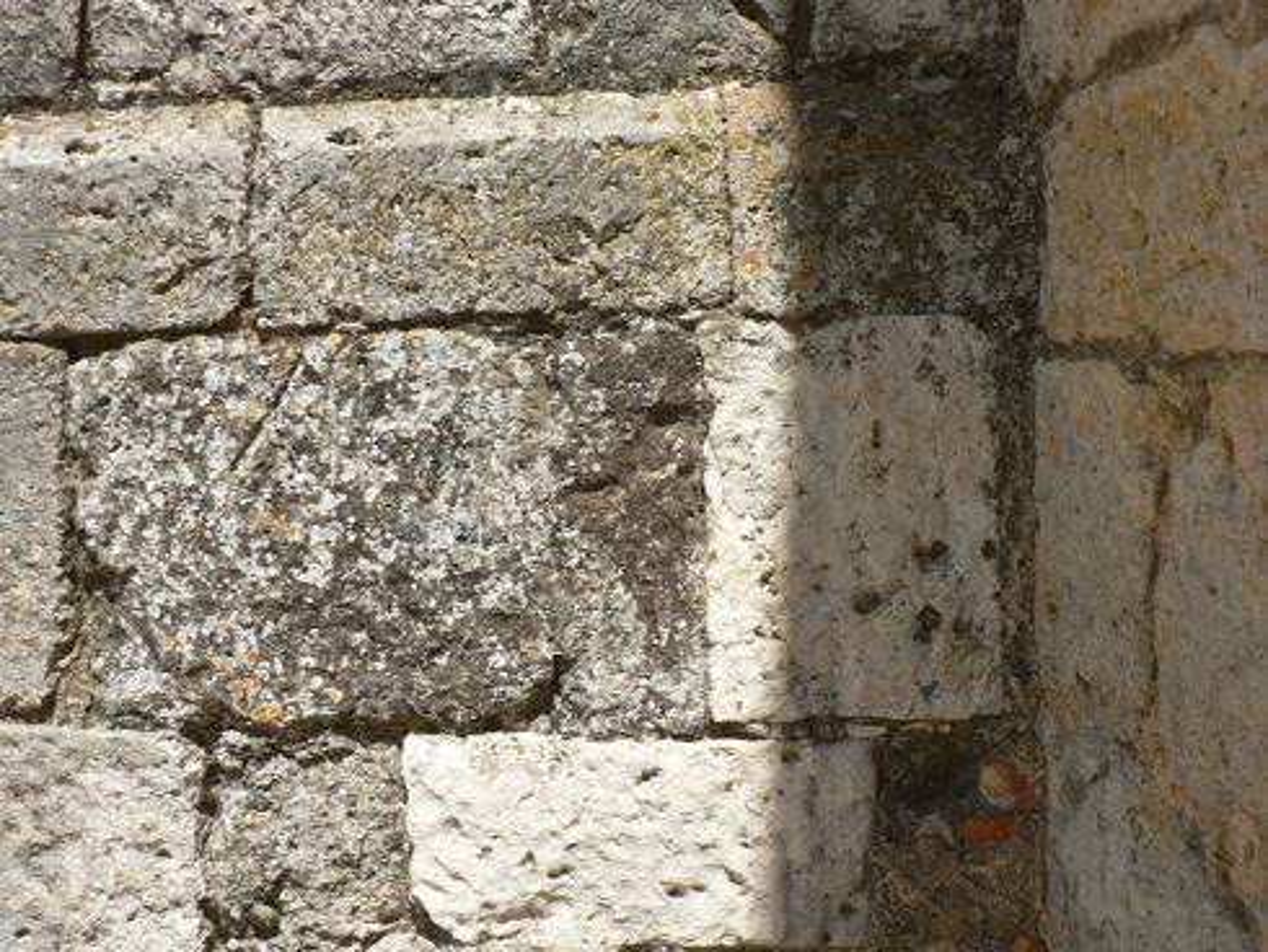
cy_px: 476
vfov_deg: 40.7
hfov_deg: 52.6
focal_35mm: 35
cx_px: 634
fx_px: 1283
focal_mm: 6
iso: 64
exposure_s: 1/400
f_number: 5
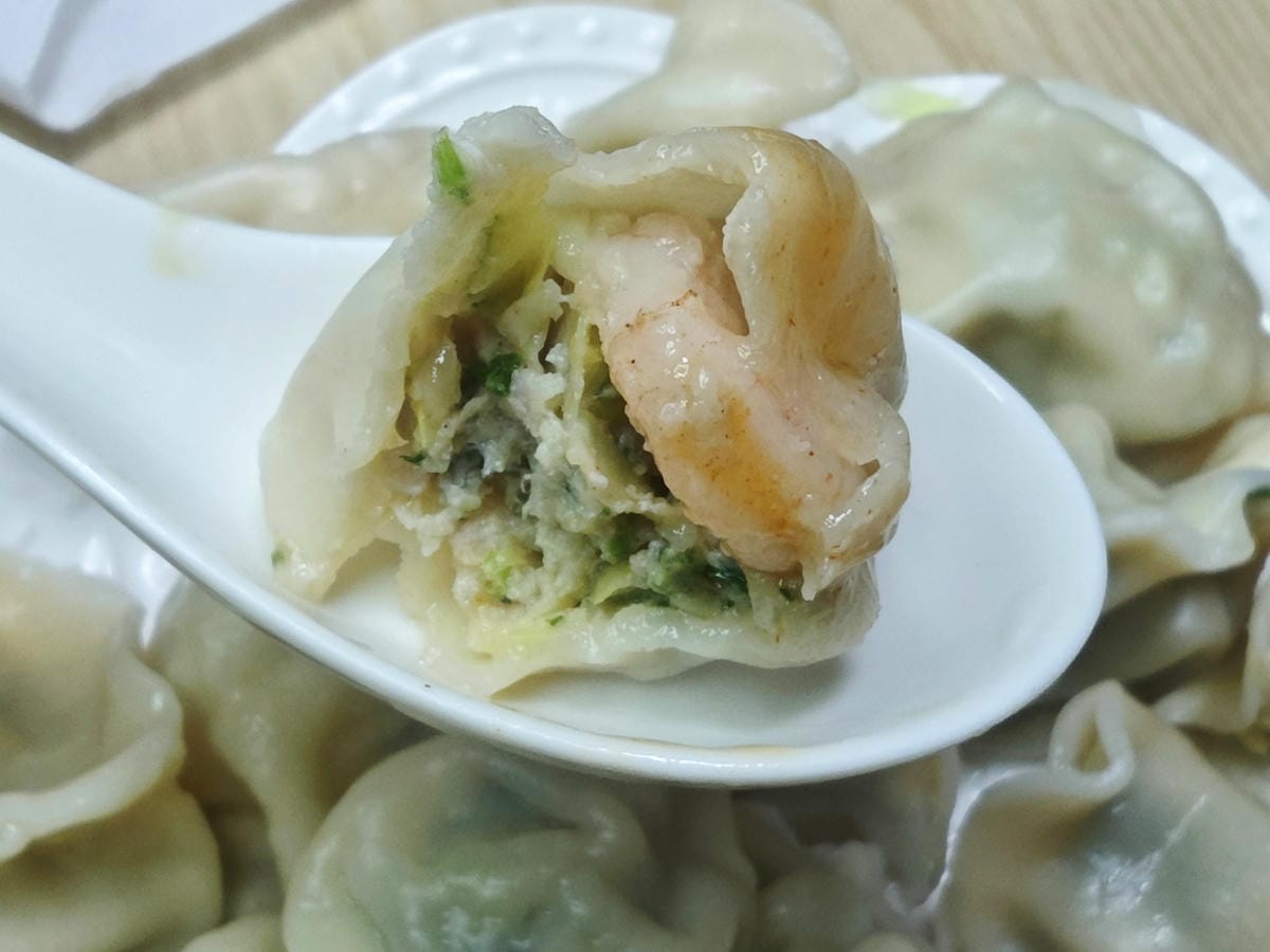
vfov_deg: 31.5
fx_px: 1688
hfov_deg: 41.2
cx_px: 635
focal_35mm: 46
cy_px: 476
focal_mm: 2.03
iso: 125
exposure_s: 1/120
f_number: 1.8
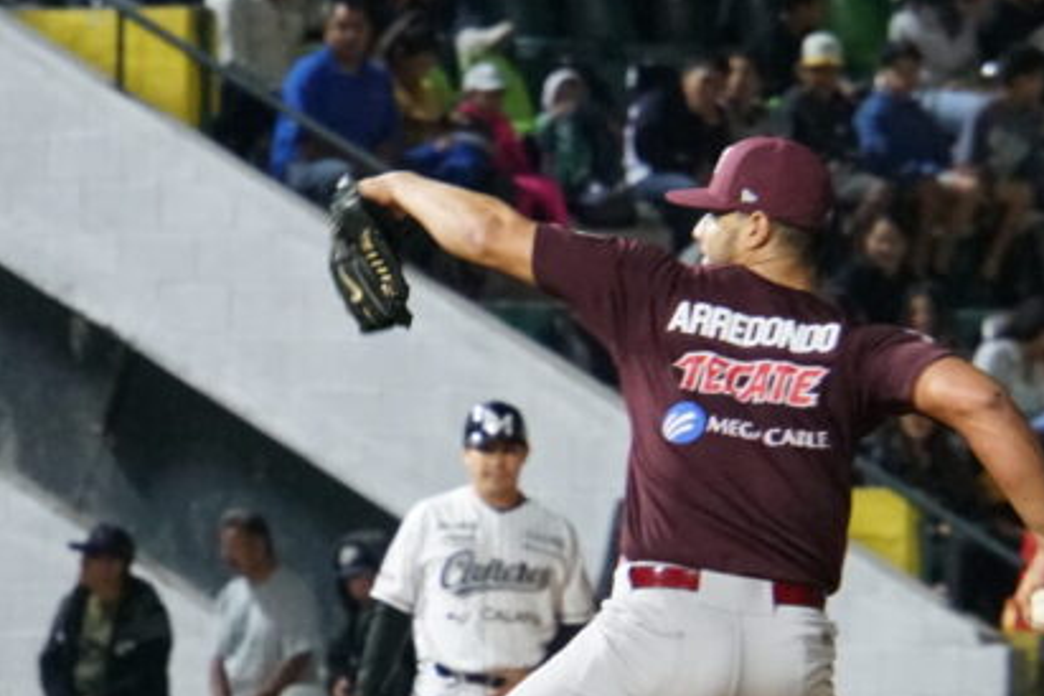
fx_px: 21661
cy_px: 532
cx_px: 607
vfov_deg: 1.8
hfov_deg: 2.8
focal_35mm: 747
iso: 6400
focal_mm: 200
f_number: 6.3
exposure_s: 1/250
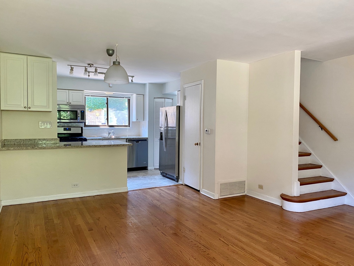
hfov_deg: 67.3
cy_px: 133
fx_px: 266
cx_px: 177
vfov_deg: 53.1
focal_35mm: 26
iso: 125
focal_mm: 4.25
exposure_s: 1/94
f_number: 1.8
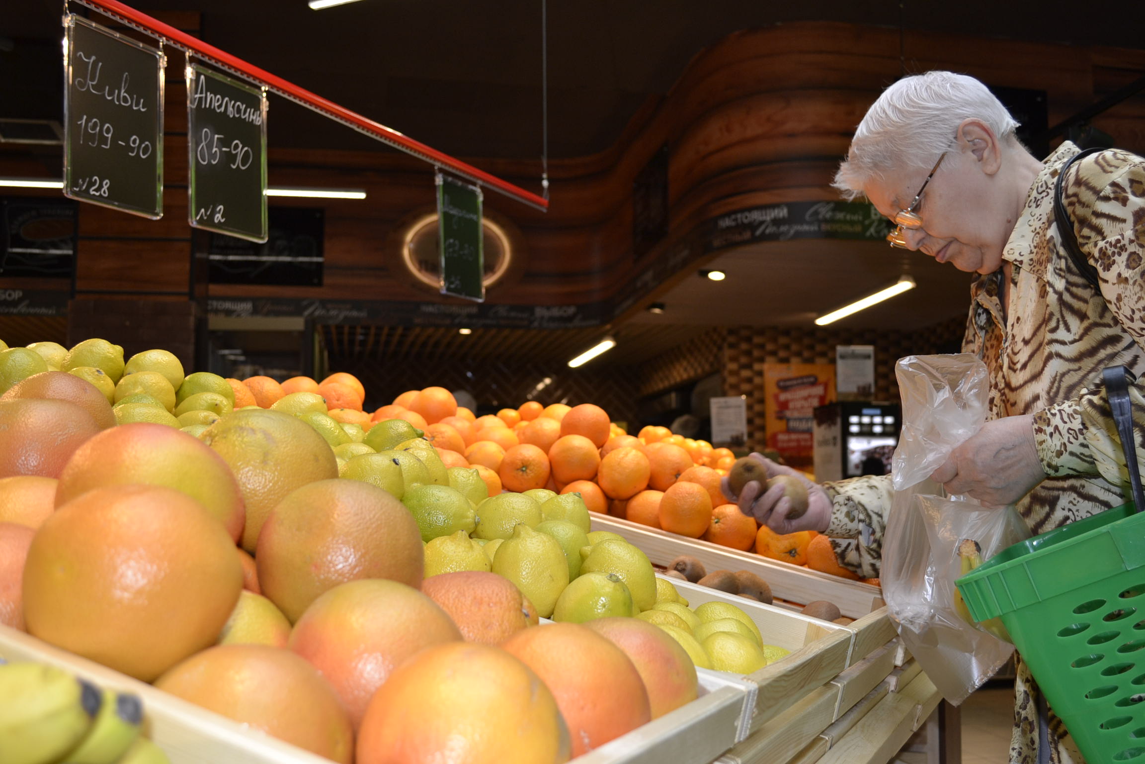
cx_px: 572
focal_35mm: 36
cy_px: 382
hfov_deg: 53.1
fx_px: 1145
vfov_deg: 36.9
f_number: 4
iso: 320
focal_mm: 24
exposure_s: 1/125
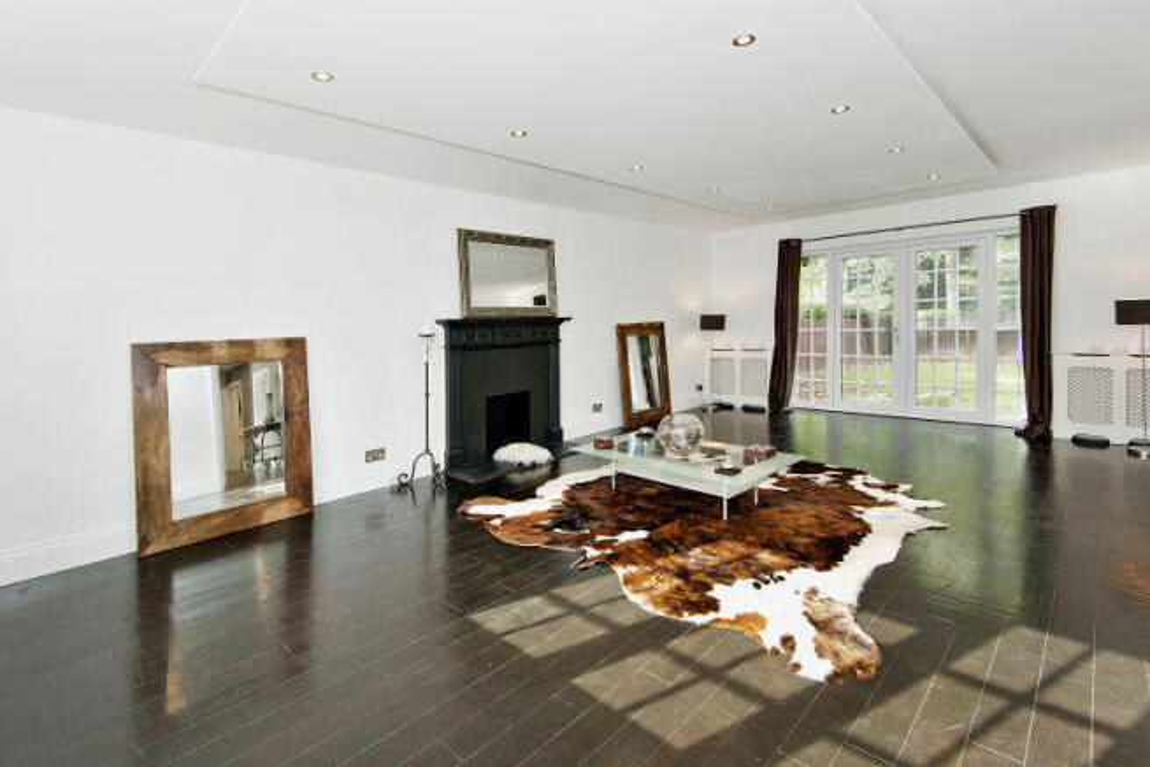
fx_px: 511
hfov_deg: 96.7
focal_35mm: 16
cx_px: 575
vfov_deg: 73.8
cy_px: 384
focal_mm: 16
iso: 320
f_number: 7.1
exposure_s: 1/15
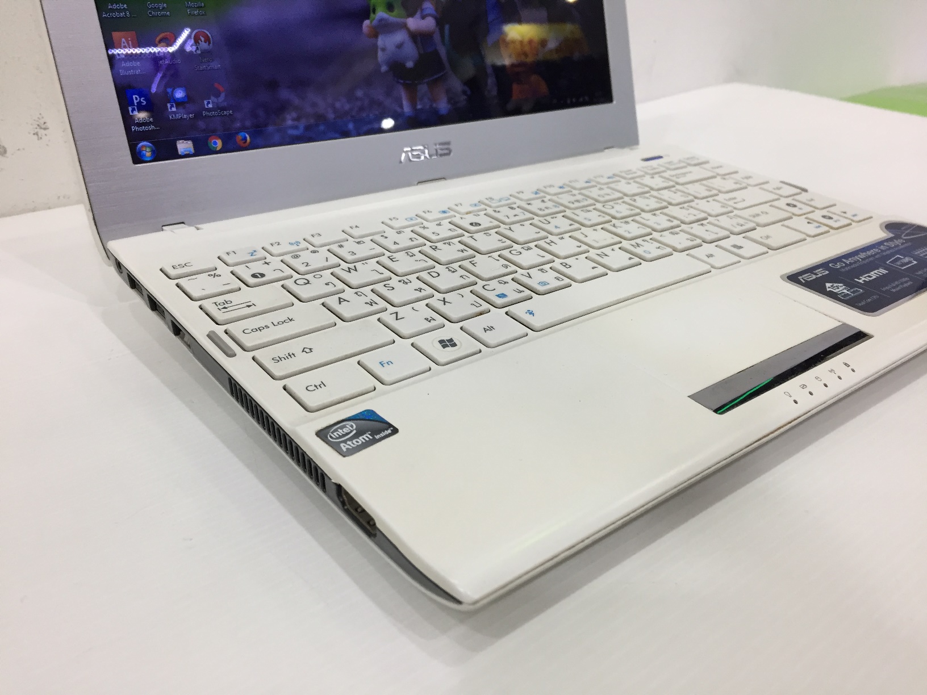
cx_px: 464
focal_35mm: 29
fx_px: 777
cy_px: 348
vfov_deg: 48.2
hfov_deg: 61.7
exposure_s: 1/33
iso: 64
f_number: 2.2
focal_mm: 4.15
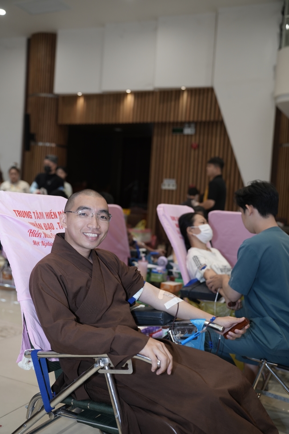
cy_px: 217
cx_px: 144
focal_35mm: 40
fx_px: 482
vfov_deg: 48.5
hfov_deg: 33.4
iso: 500
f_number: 2.5
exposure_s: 1/125
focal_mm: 40
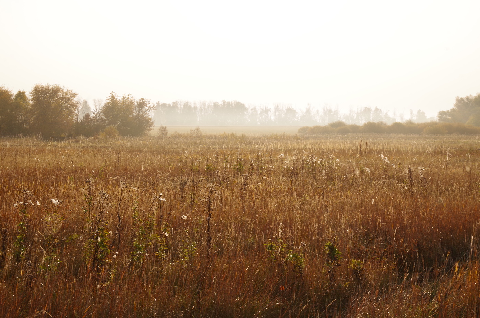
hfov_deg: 42.8
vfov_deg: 29.1
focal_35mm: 46
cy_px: 159
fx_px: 612
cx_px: 240
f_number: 11
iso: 200
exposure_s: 1/125
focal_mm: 31
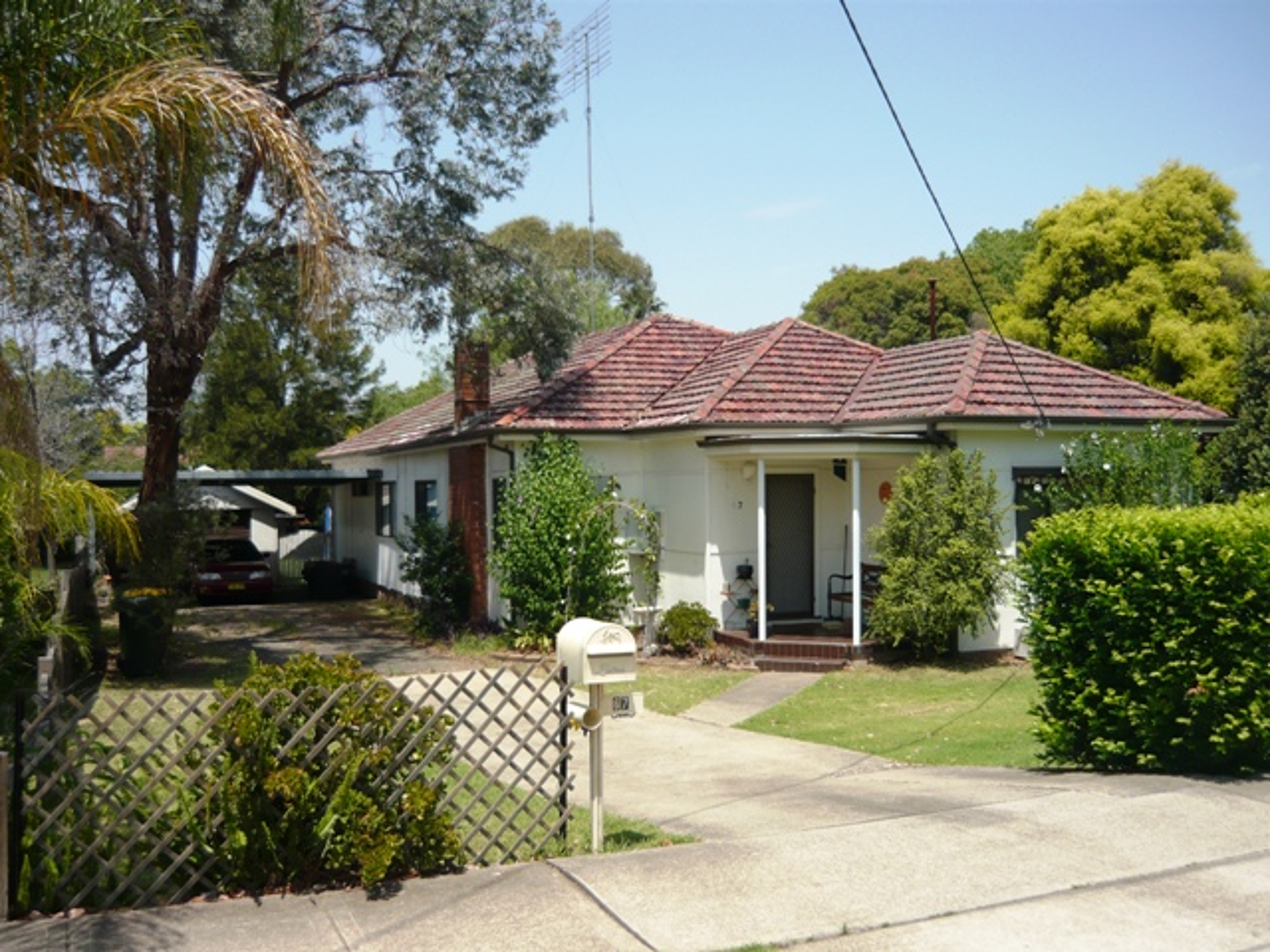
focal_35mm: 33
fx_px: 1211
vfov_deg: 42.9
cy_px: 476
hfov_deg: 55.4
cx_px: 635
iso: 100
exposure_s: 1/160
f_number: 8
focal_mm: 5.5
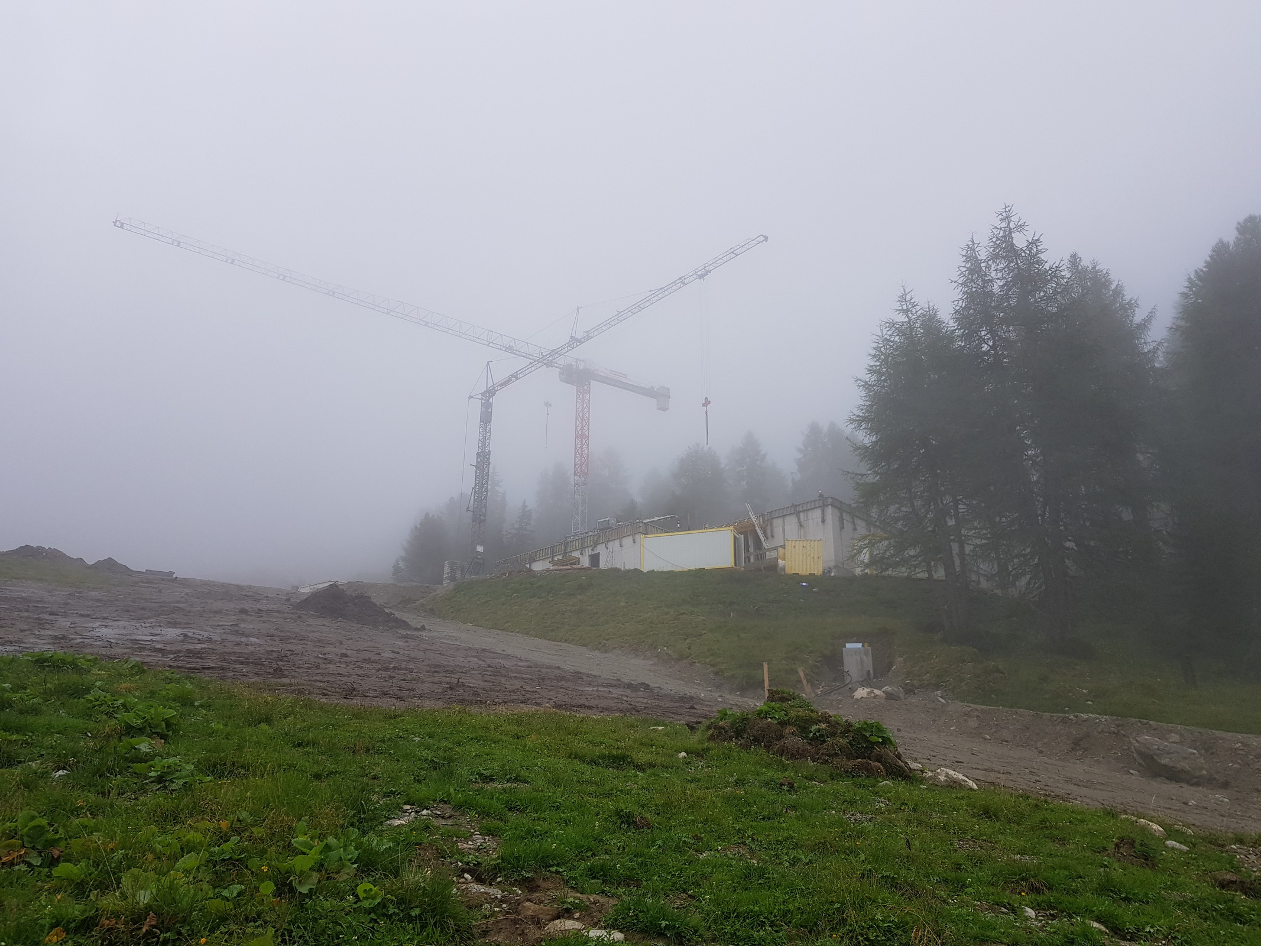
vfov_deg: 53.1
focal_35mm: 26
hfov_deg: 67.3
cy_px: 473
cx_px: 630
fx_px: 947
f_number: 1.7
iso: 40
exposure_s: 1/1100
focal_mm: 4.2
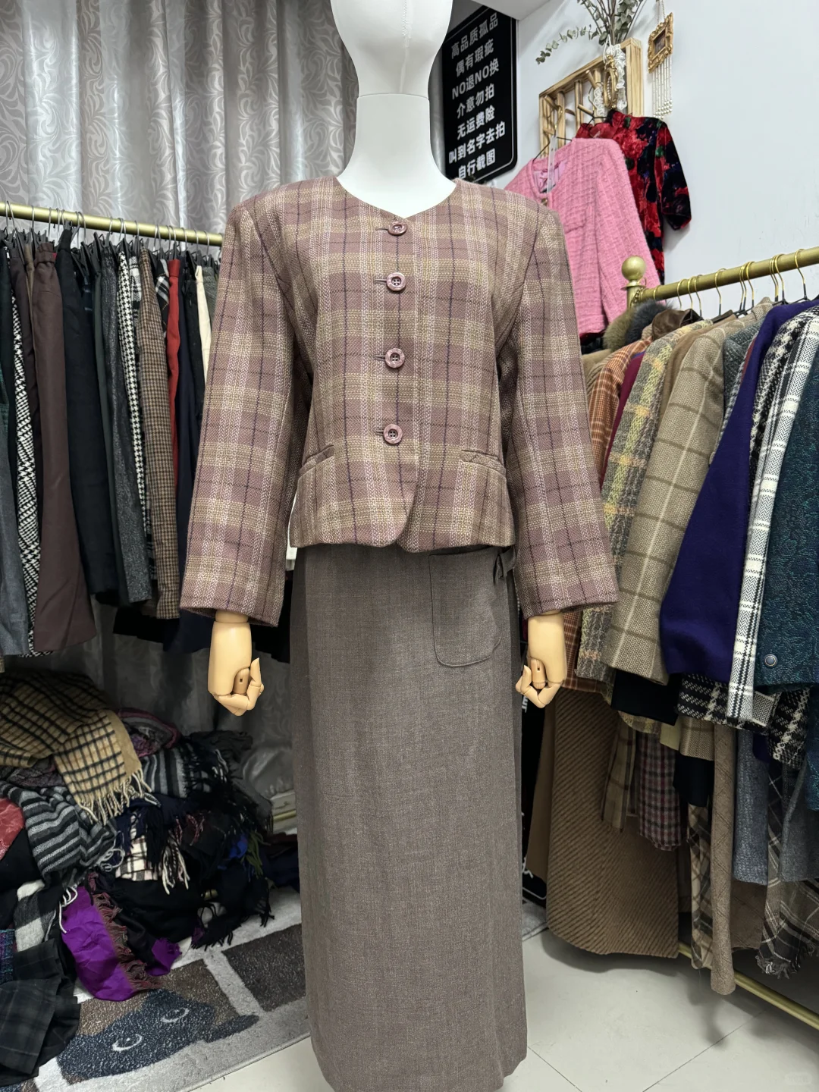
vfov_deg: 71.6
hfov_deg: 56.8
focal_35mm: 24
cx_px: 410
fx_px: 757
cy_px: 546
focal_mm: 6.76
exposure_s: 1/33
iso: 640
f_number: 1.78
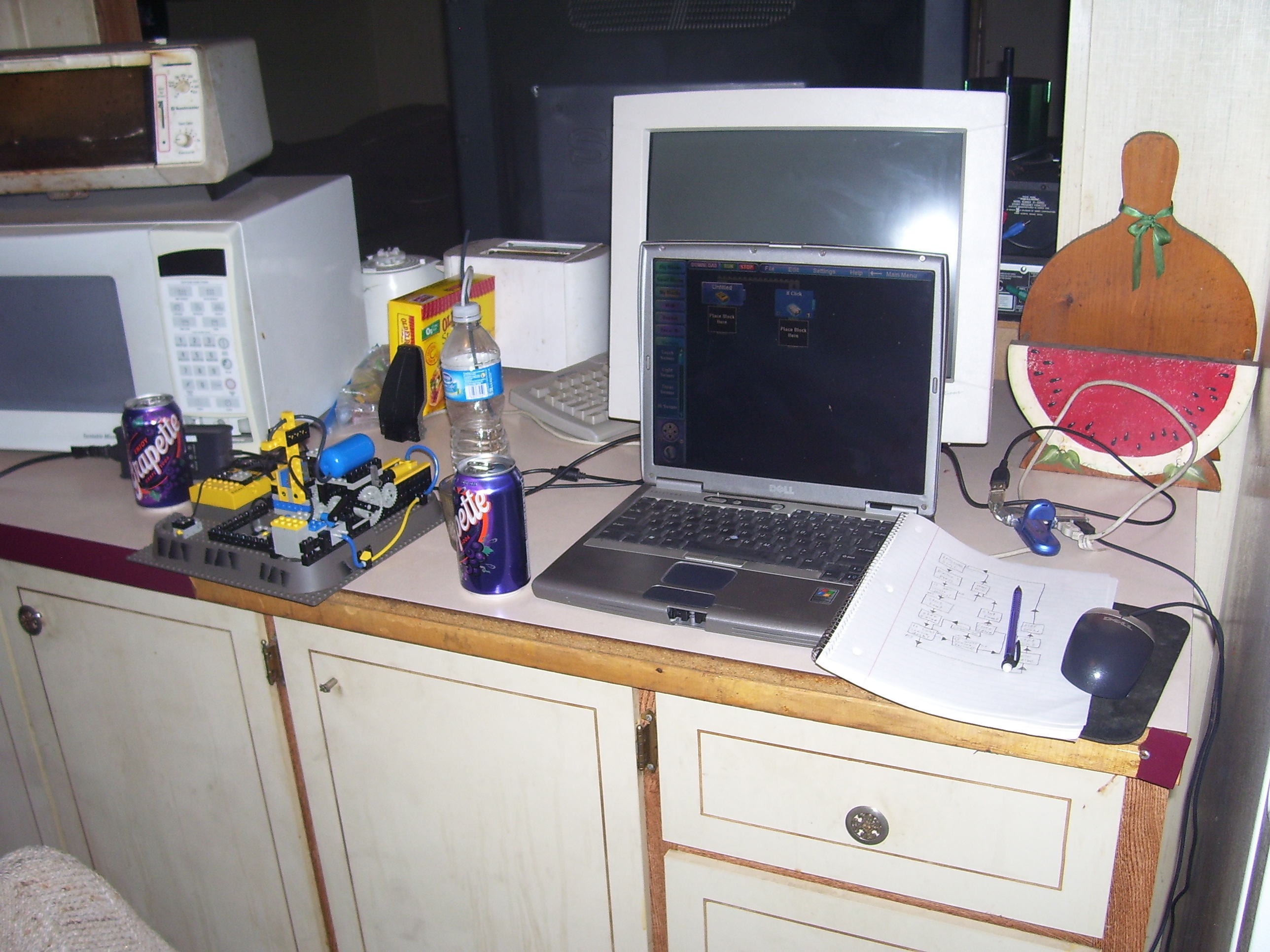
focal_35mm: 34
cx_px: 635
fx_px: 1247
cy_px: 476
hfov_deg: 54.0
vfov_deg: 41.8
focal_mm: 5.6
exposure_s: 1/60
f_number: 2.7
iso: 80
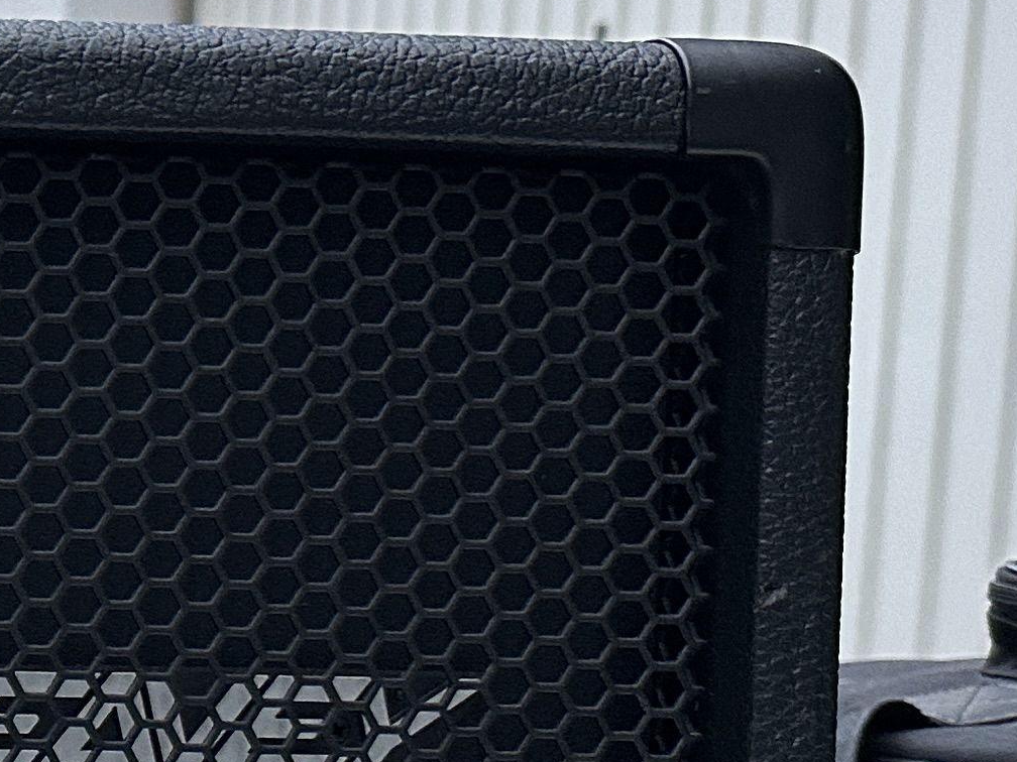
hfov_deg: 16.1
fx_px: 2820
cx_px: -981
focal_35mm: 96
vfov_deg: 15.2
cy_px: 670
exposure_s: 1/60
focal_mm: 6.86
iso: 250
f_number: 1.78
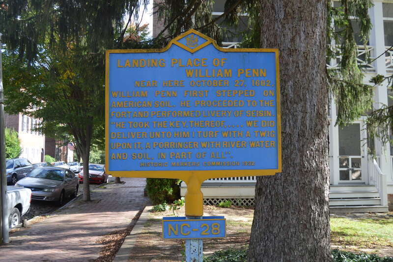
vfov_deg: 36.8
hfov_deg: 53.2
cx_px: 196
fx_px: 393
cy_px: 131
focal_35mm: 36
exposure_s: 1/125
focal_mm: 24
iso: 160
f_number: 5.6
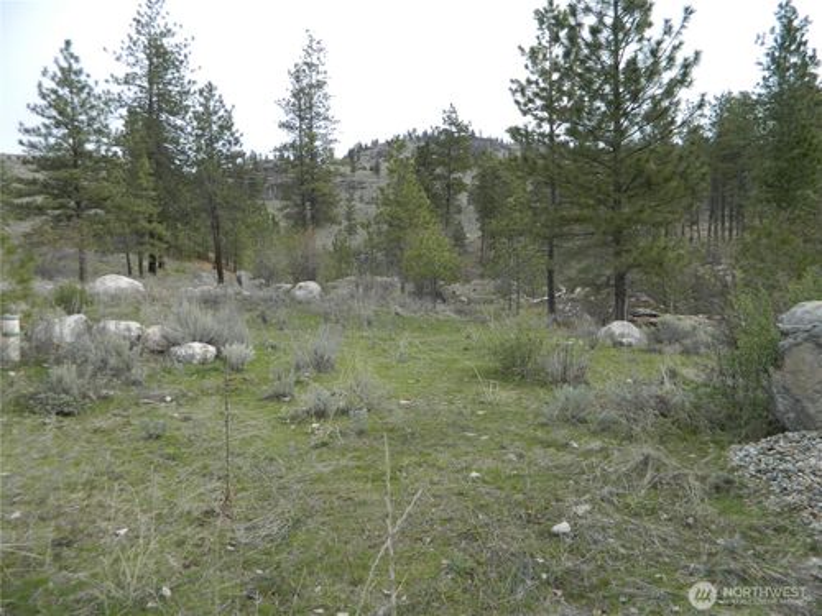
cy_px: 308
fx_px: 594
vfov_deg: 54.9
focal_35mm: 25
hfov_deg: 69.4
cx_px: 411
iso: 80
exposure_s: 1/500
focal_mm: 4.5
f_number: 3.1
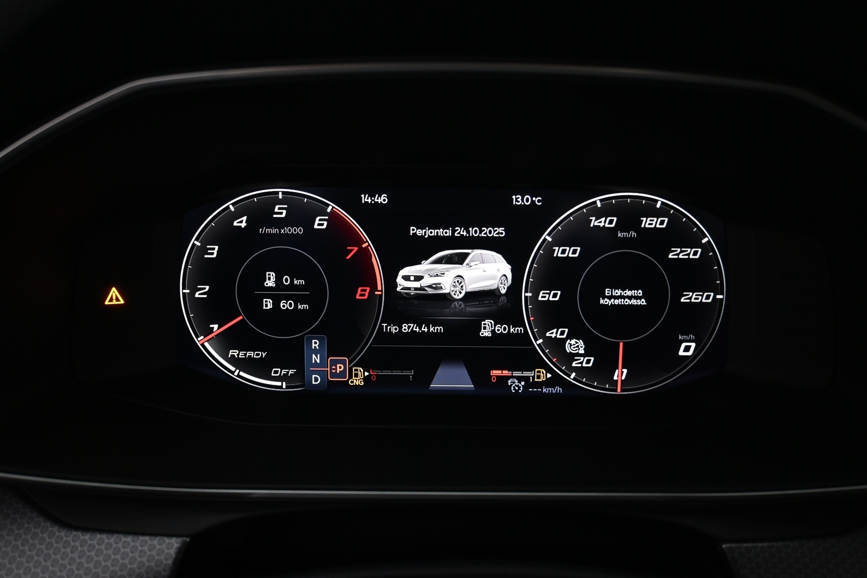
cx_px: 434
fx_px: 704
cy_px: 289
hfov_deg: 63.2
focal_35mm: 29
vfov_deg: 44.6
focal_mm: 19.5
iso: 1100
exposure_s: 1/30
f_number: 3.8
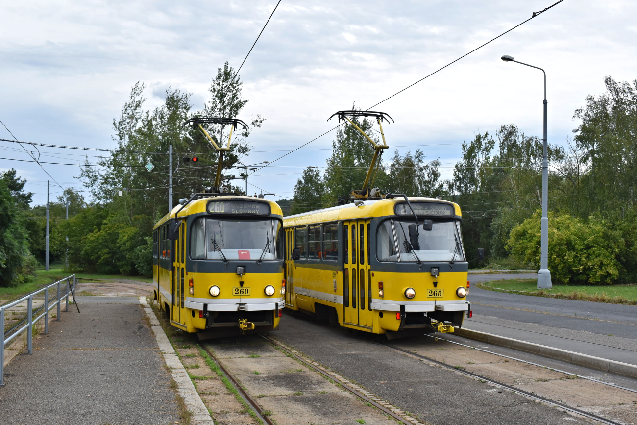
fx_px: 743
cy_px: 212
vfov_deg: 31.9
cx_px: 318
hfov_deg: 46.4
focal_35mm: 42
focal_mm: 28
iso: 320
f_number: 8
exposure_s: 1/320
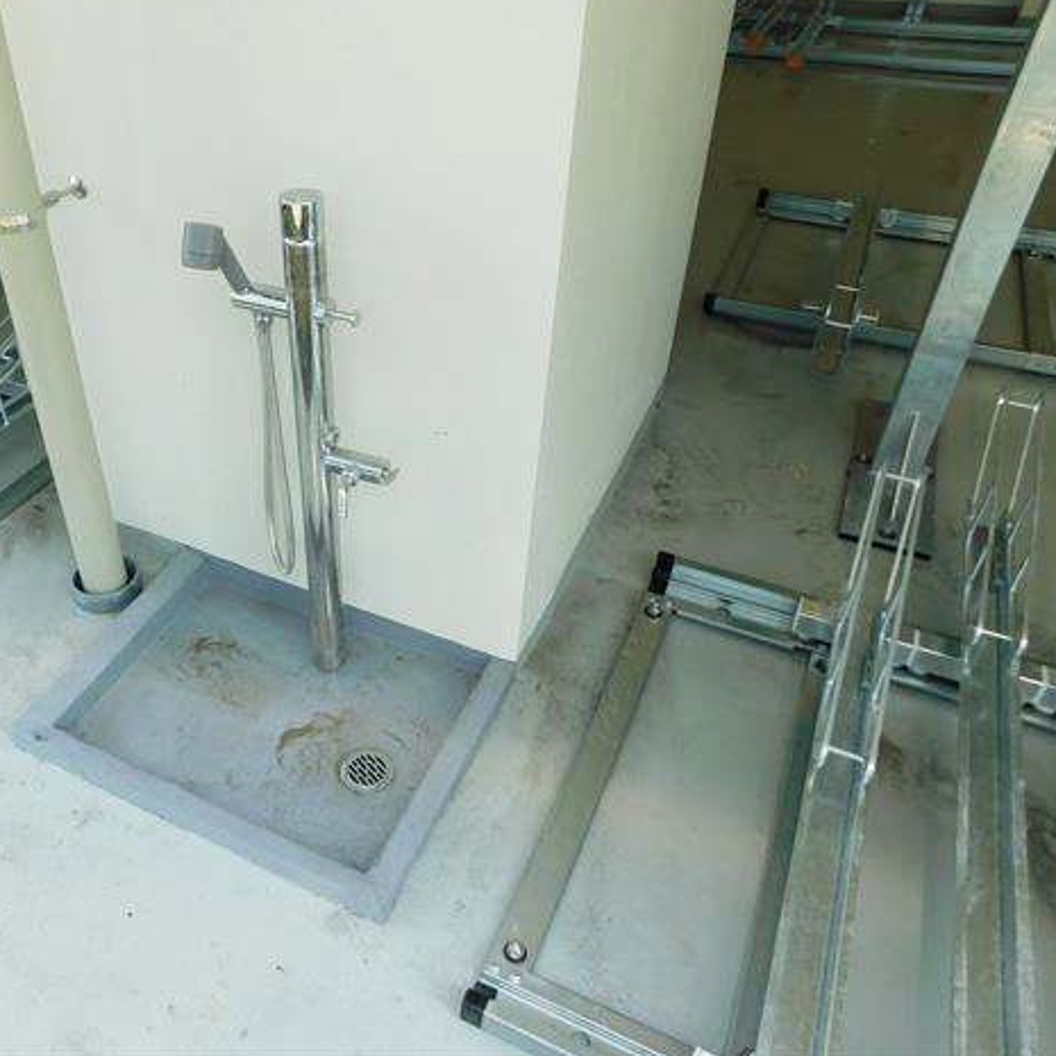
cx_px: 357
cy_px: 518
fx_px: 966
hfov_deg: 56.1
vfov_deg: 57.3
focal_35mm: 28
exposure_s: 1/160
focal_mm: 4
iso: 125
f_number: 3
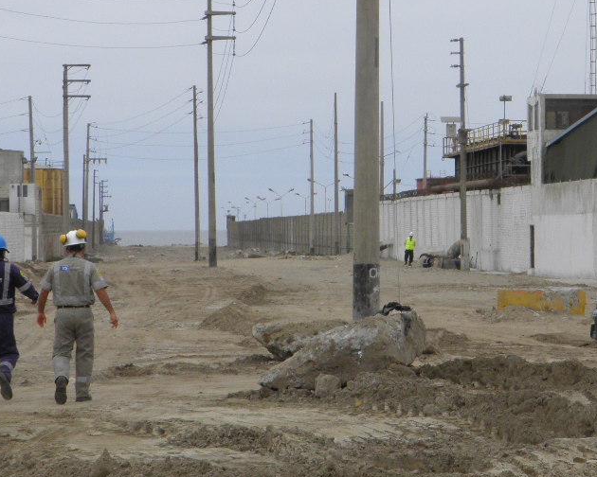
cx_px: 479
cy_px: 201
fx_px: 2173
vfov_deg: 12.5
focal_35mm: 123
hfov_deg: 15.5
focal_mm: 11.2
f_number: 6
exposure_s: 1/400
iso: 50
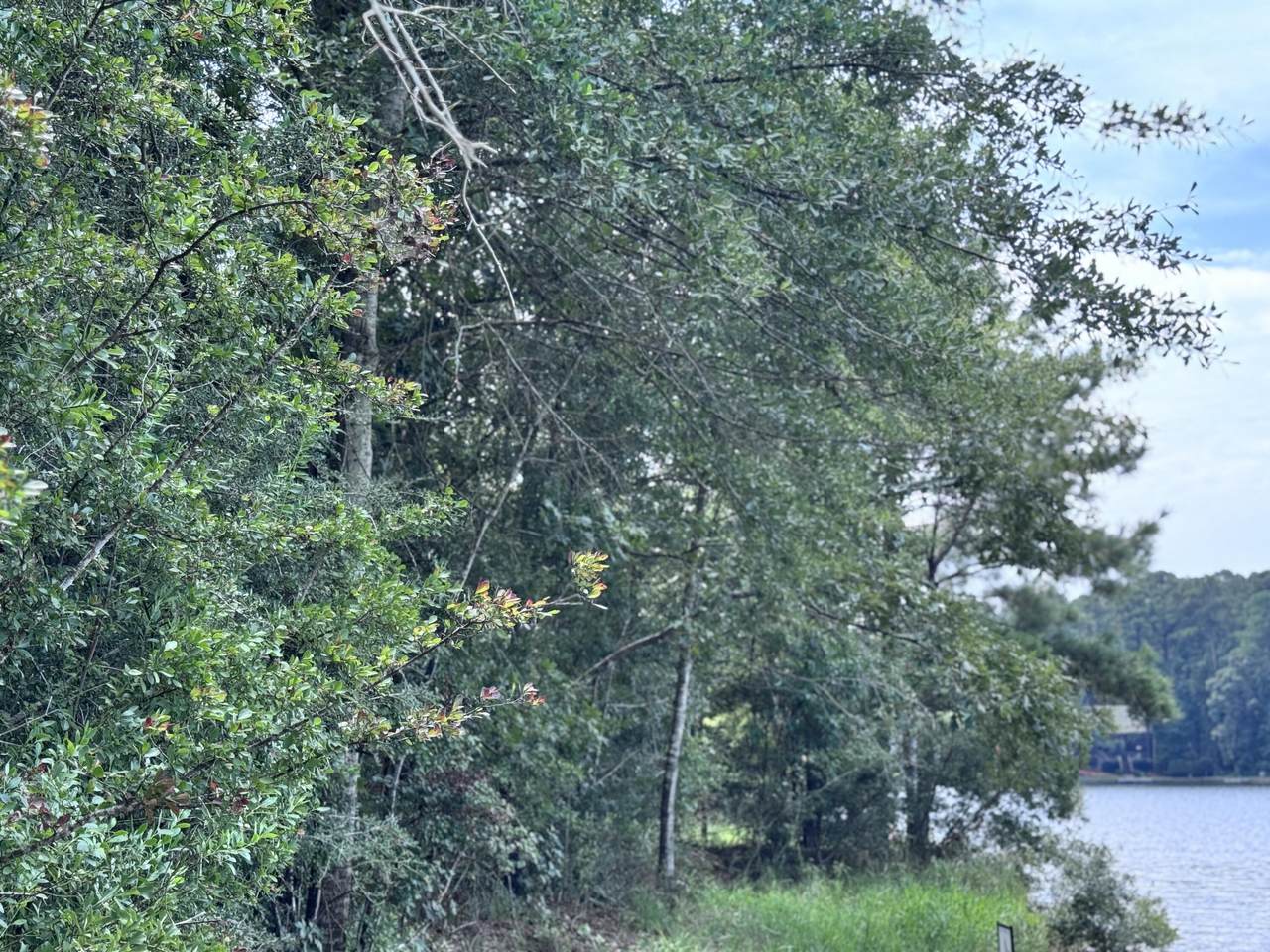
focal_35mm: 48
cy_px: 476
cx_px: 635
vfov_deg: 30.3
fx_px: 1761
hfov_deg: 39.7
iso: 64
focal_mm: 6.76
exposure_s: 1/572
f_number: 1.78
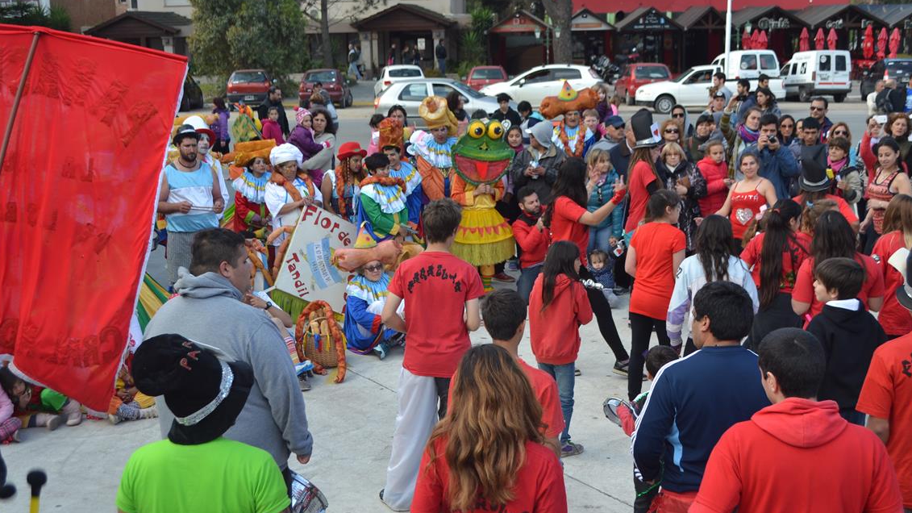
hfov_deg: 42.9
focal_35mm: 48
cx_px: 458
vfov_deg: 24.9
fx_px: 1161
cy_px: 286
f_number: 5.6
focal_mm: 30
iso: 140
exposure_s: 1/125
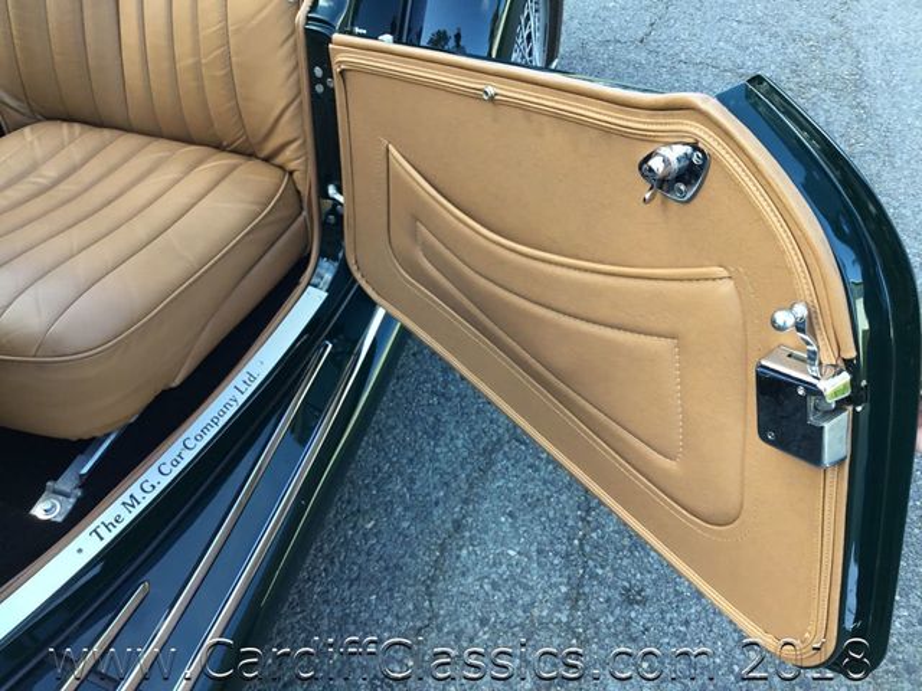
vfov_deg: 45.4
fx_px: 826
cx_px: 461
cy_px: 346
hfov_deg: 58.4
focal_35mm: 31
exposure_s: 1/60
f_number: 2.4
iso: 25
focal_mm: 3.3
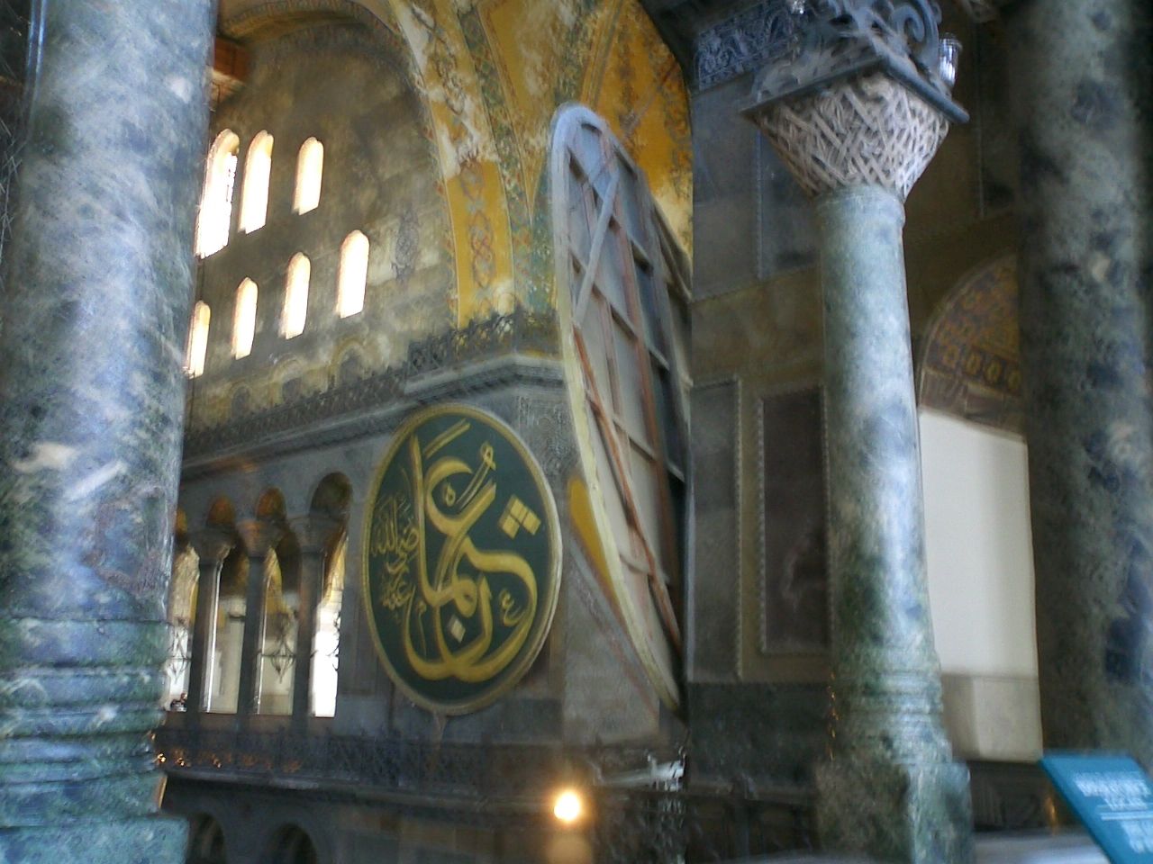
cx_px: 576
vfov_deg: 38.7
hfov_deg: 50.1
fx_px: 1232
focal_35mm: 37
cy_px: 432
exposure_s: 1/2.5
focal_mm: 5.6
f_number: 3.5
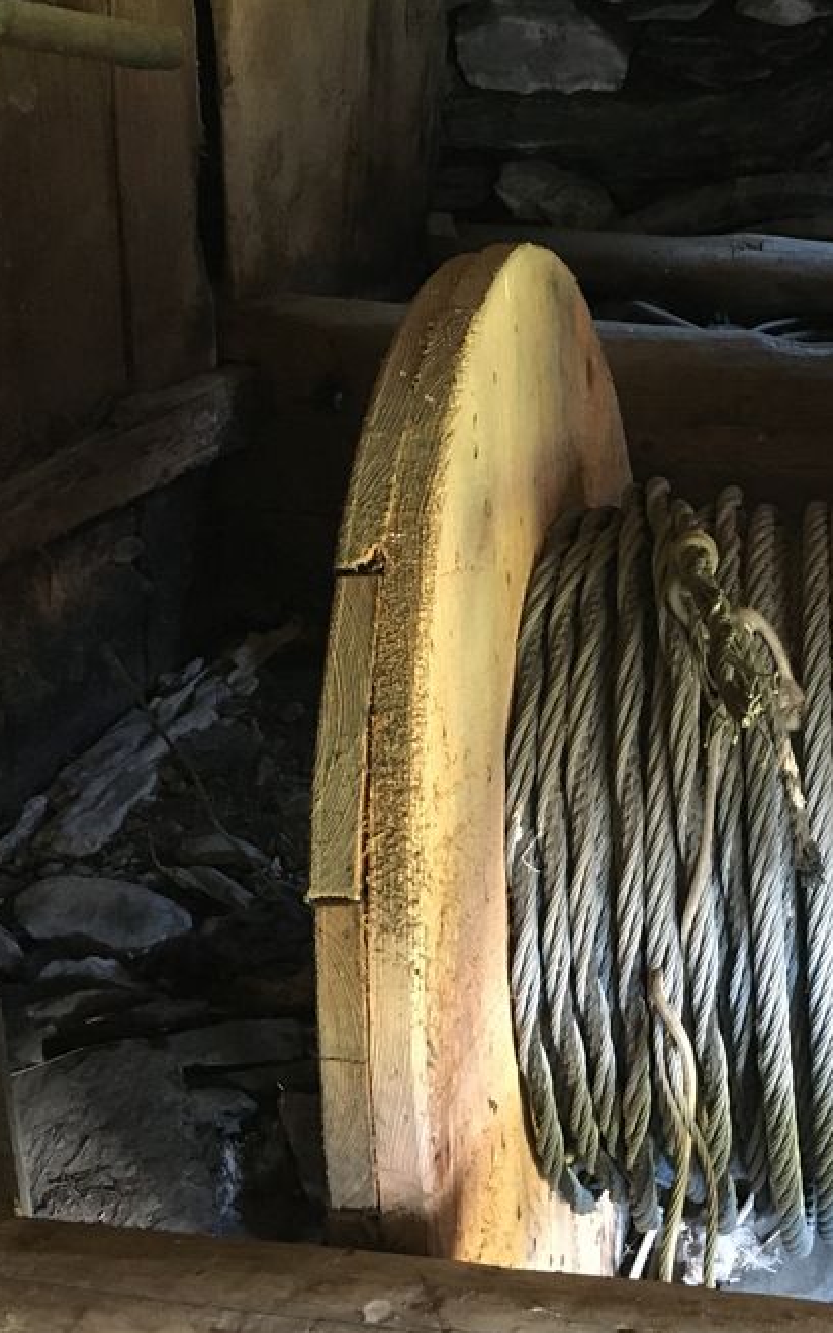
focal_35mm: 42
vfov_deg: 47.2
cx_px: 734
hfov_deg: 29.4
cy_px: 675
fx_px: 1525
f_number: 2.2
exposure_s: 1/17
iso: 200
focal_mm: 4.15
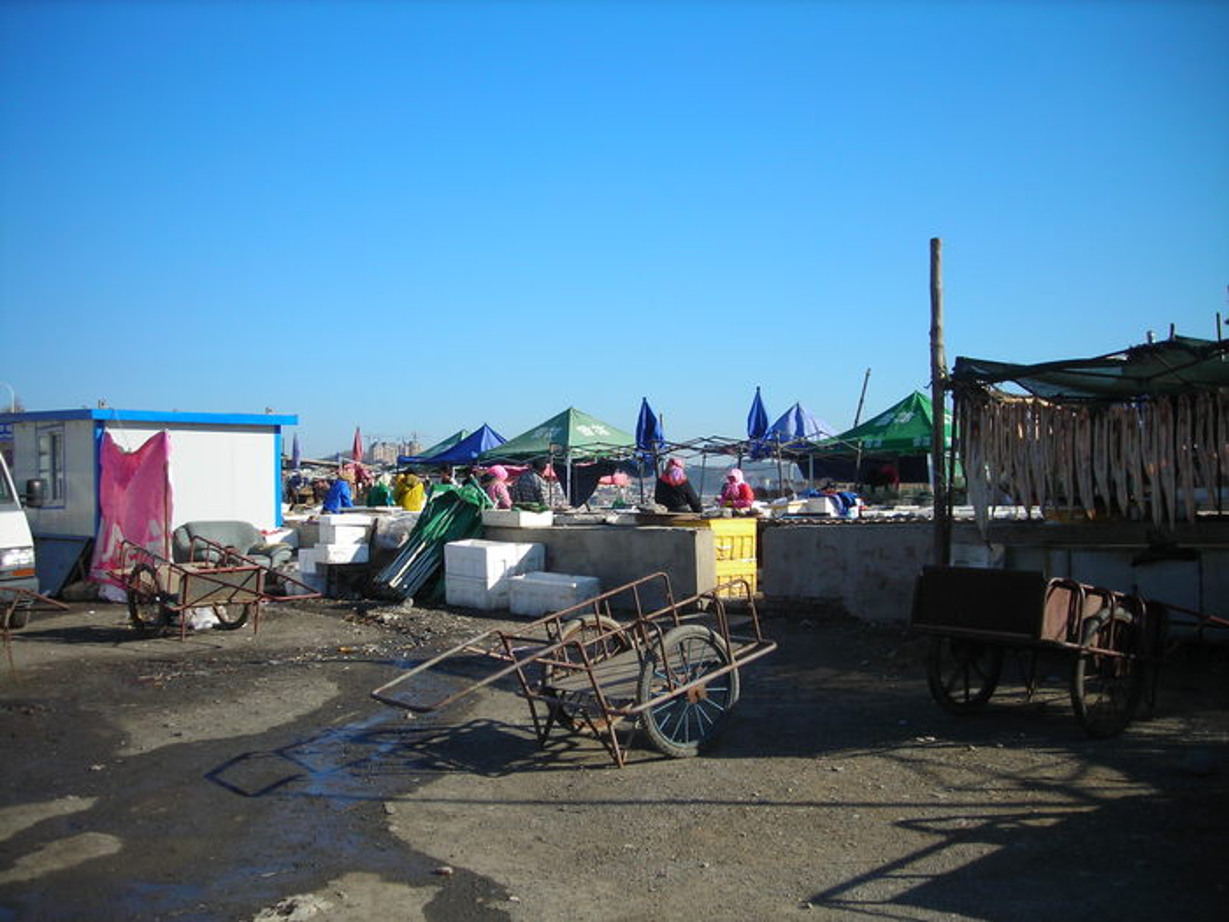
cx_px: 614
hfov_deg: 49.0
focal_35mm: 38
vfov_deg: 37.7
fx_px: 1349
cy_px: 461
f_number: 6.4
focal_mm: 6.3
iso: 50
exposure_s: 1/155
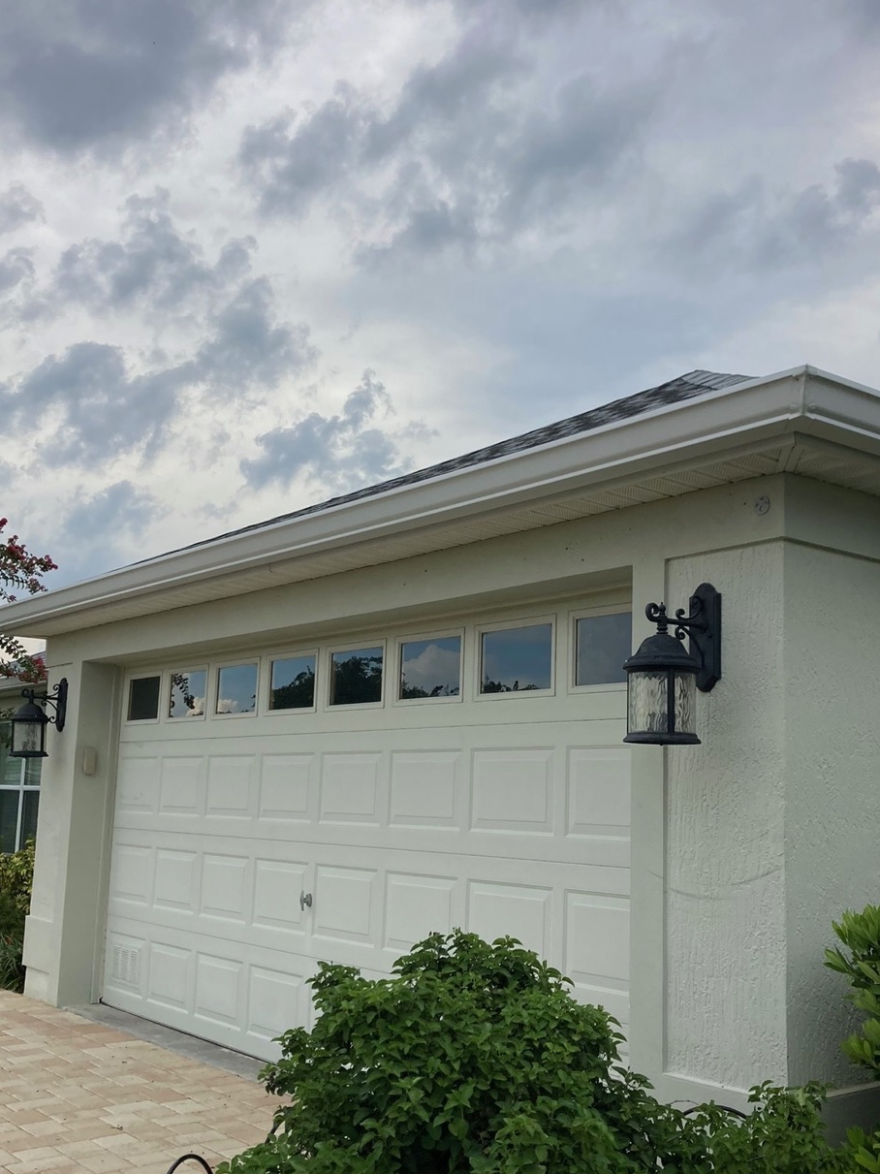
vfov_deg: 50.1
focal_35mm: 37
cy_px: 633
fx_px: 1254
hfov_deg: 38.6
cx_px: 480
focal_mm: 3.99
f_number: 1.8
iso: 20
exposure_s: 1/1779
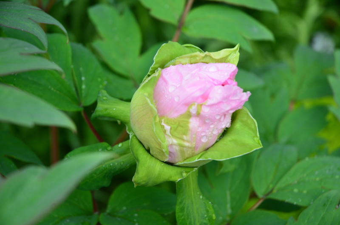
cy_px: 112
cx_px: 170
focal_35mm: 105
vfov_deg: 13.0
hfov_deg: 19.5
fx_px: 990
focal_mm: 70
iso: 320
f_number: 5.6
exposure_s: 1/500
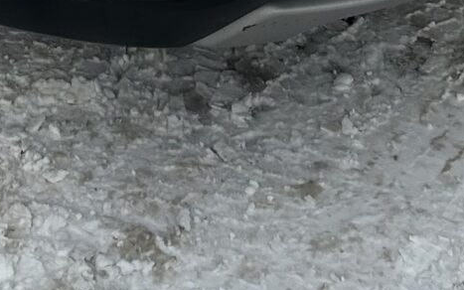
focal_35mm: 151
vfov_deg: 7.7
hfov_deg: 13.8
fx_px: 1910
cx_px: 104
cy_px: -547
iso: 50
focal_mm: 5.7
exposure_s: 1/6579
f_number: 1.5
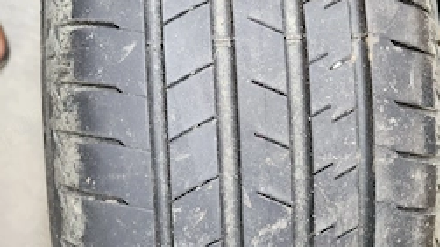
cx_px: 226
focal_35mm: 40
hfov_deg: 50.5
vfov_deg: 29.7
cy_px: 123
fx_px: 467
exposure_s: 1/50.3
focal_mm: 5.4
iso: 500
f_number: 1.8
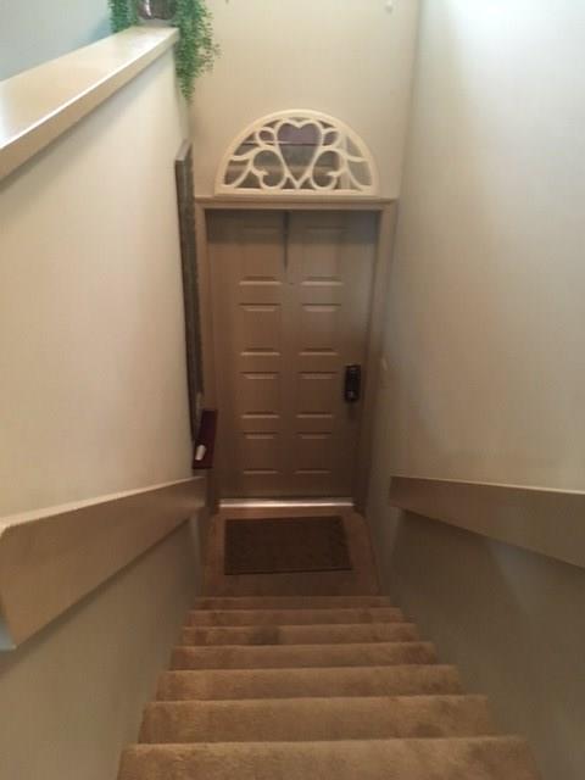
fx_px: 653
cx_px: 292
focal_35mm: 29
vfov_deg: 61.7
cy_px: 390
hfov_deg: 48.2
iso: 200
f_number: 2.2
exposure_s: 1/15
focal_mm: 4.15
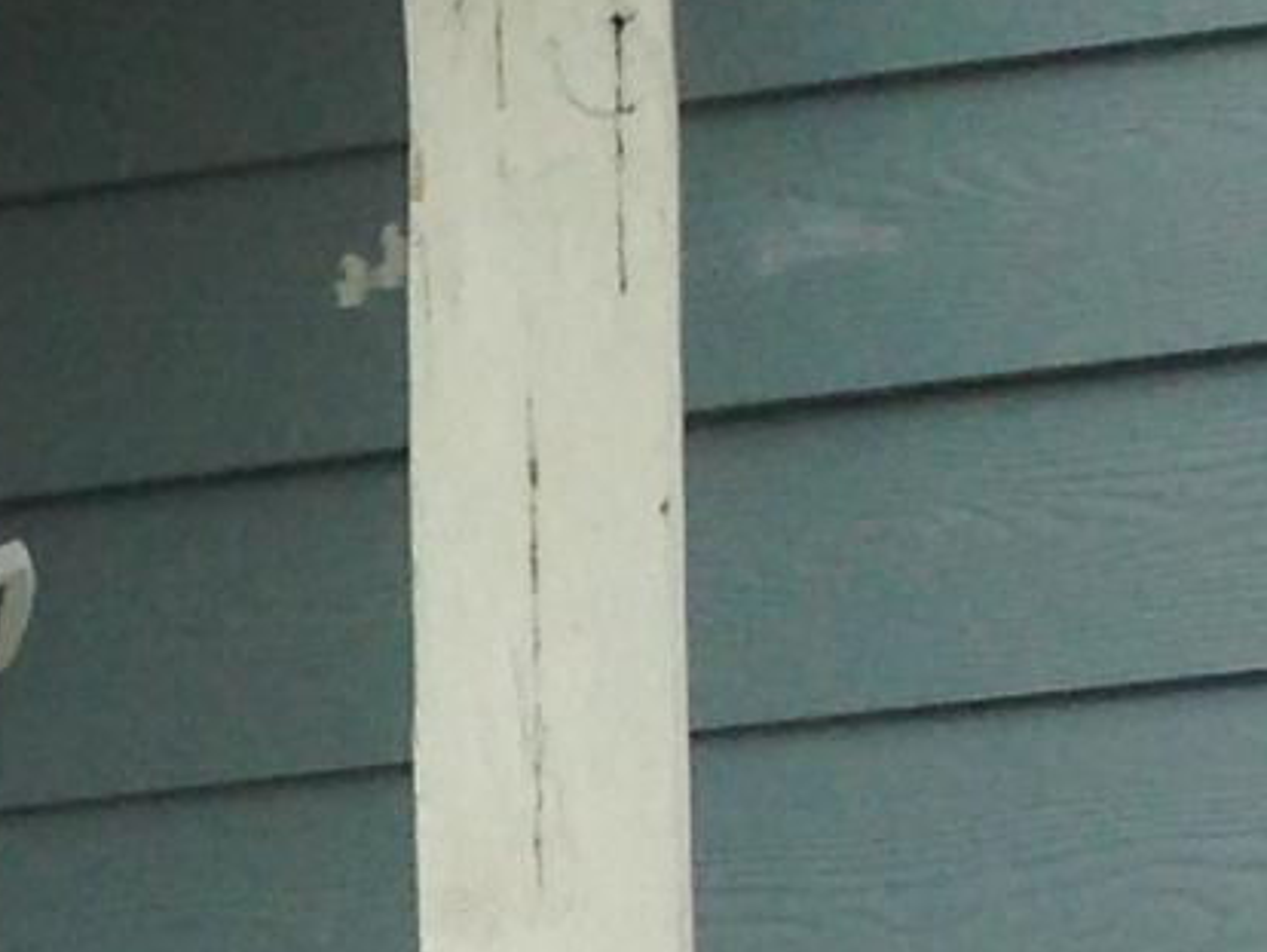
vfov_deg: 5.9
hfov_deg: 6.9
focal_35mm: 239
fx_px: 8753
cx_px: -3241
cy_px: 2544
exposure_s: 1/686
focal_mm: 4.12
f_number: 2.4
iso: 50
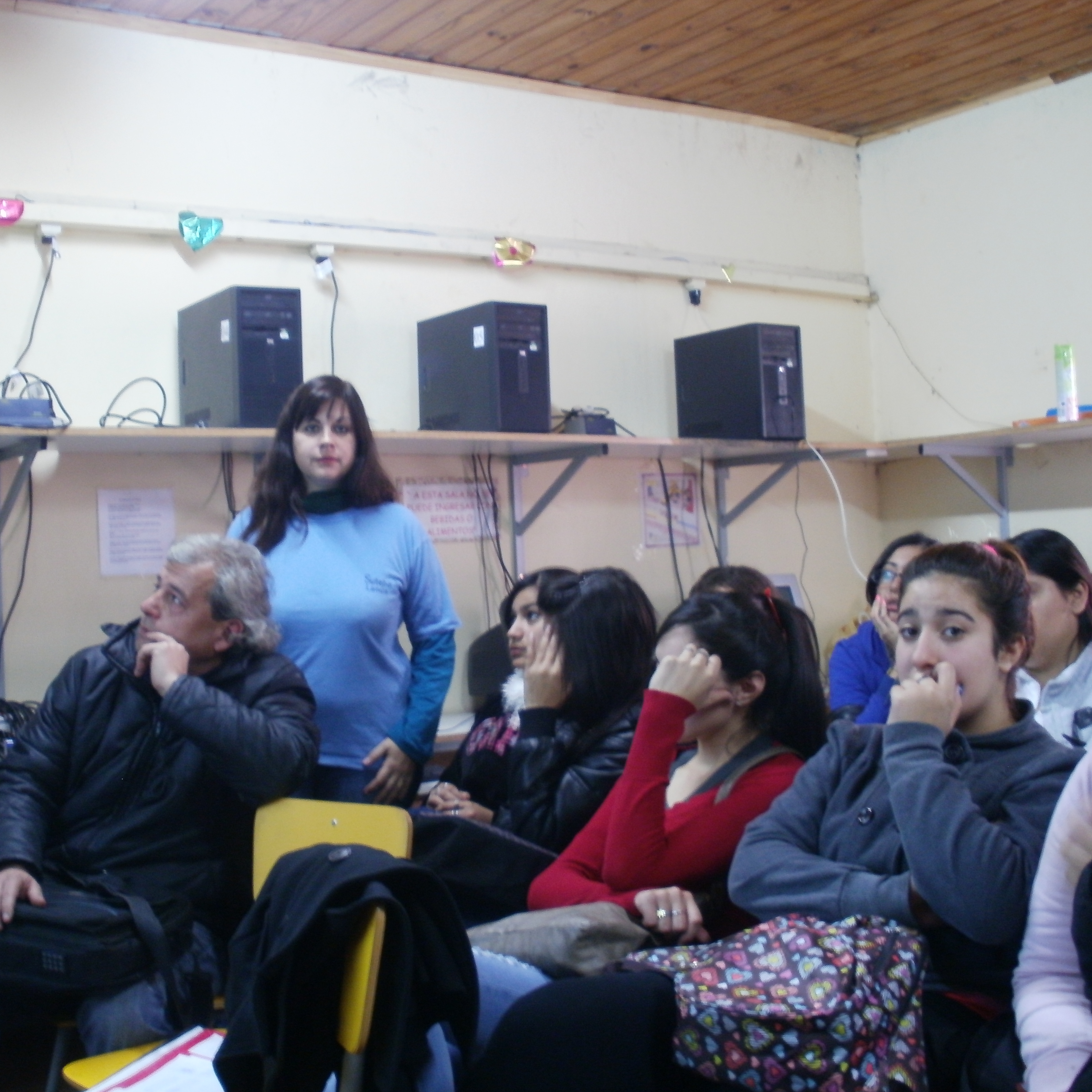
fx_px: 1535
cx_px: 453
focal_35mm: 43
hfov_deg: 39.0
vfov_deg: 39.2
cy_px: 552
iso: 125
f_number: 3.5
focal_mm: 6.3
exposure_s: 1/2
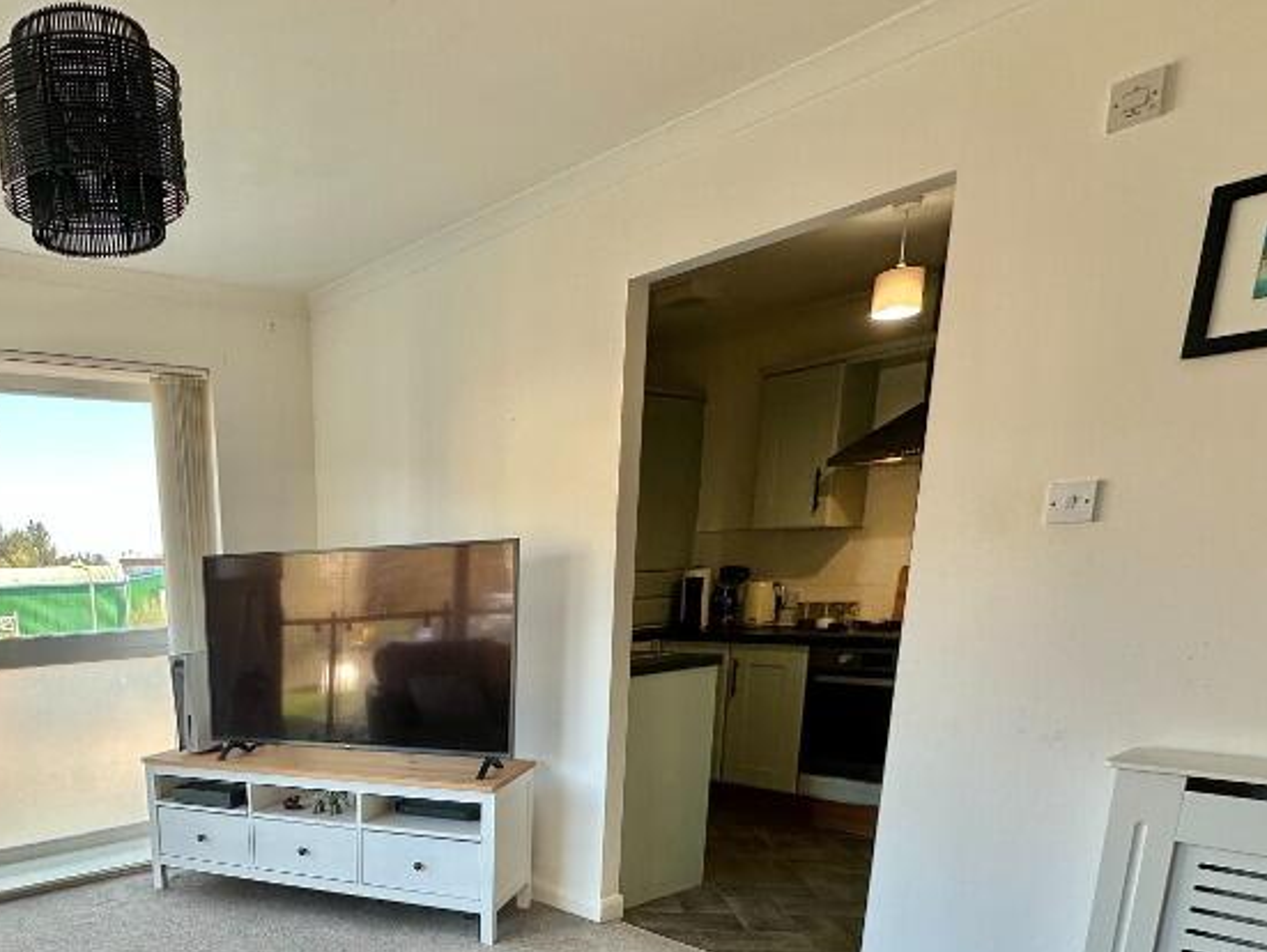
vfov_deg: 48.5
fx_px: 952
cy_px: 826
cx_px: 294
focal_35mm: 26
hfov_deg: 62.8
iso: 40
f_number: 2.2
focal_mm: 2.22
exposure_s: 1/100
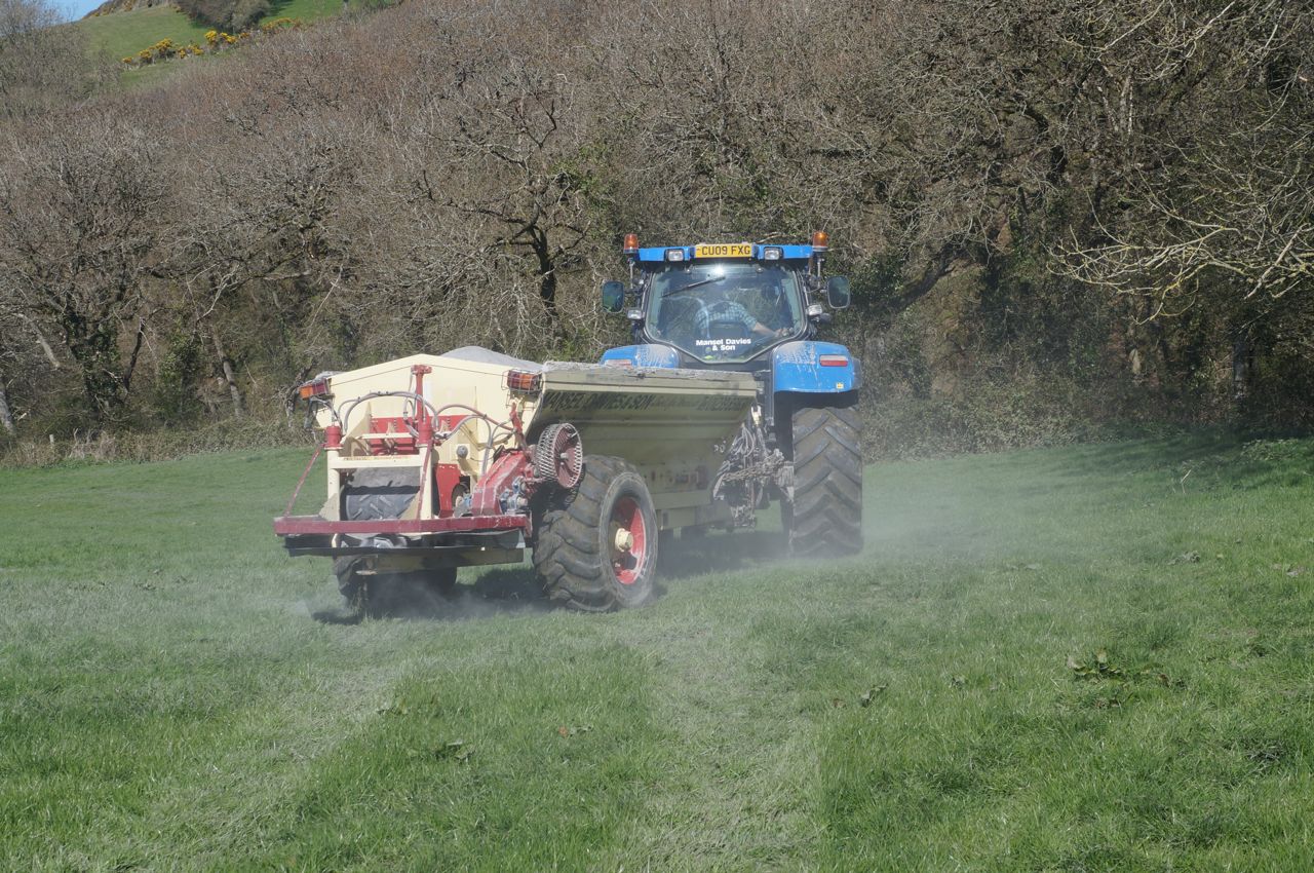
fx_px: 1914
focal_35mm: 52
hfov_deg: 37.9
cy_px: 436
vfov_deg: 25.7
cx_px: 657
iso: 100
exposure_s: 1/320
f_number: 8
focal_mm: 35
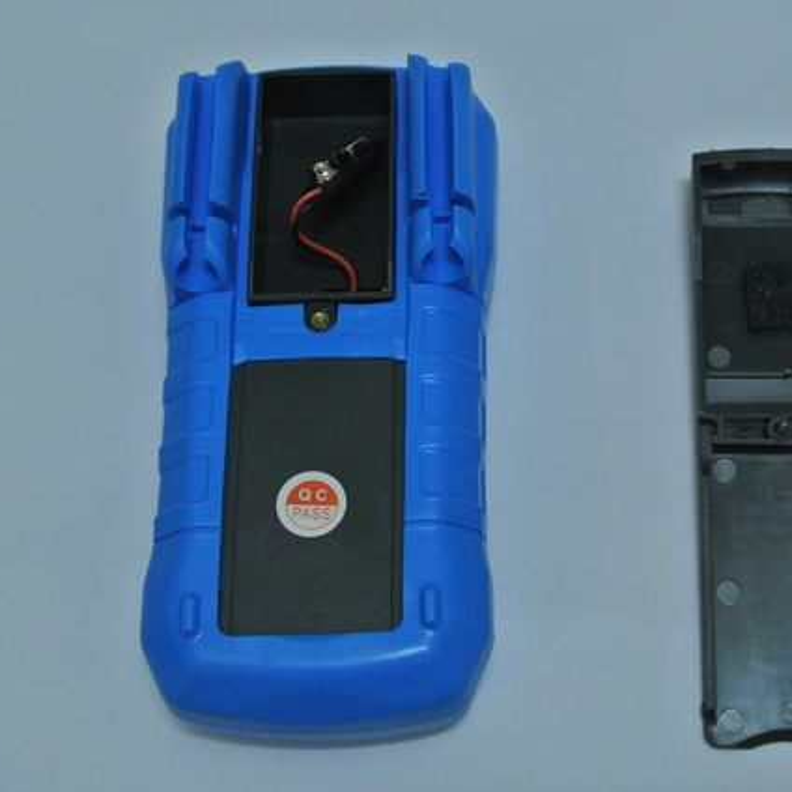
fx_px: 1631
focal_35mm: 63
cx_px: 478
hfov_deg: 27.2
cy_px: 393
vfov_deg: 27.3
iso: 800
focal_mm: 18.2
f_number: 5.6
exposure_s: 1/10
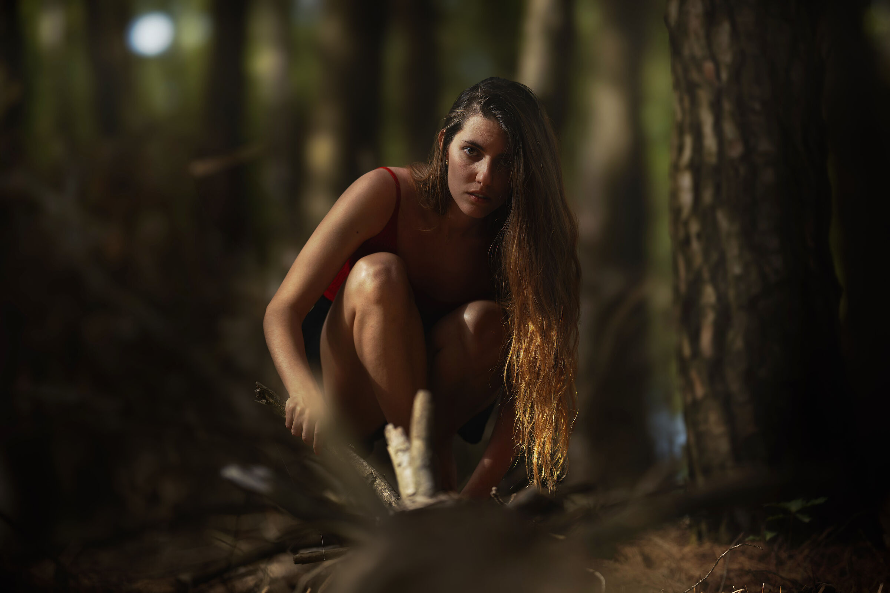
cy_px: 296
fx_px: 3337
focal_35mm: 135
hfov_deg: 15.2
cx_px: 445
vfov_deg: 10.2
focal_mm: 135
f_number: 1.8
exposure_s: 1/320
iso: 50
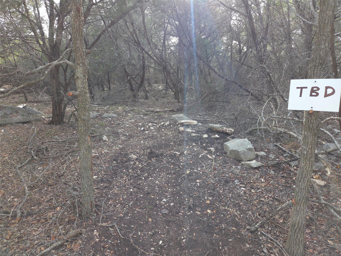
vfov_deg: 58.9
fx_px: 227
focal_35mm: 23
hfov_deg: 73.9
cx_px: 170
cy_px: 128
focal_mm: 5.4
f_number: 1.8
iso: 80
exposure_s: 1/120
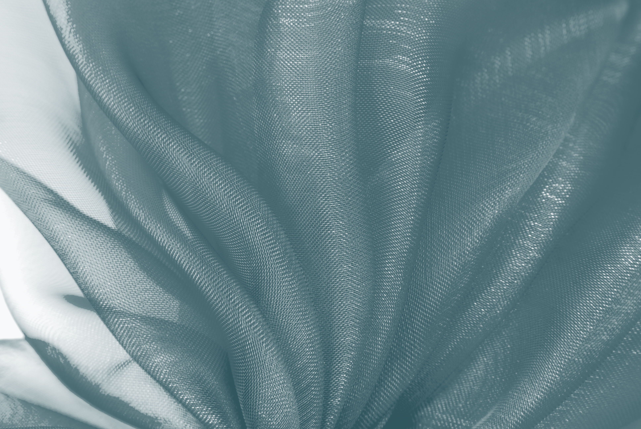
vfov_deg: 19.0
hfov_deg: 28.0
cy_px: 214
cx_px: 320
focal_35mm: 72
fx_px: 1284
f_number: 10
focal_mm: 48
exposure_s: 1/125
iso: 100
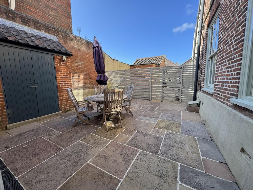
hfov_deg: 102.1
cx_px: 126
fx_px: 102
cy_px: 95
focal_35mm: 14
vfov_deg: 85.7
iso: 40
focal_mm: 2.22
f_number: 2.2
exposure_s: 1/318
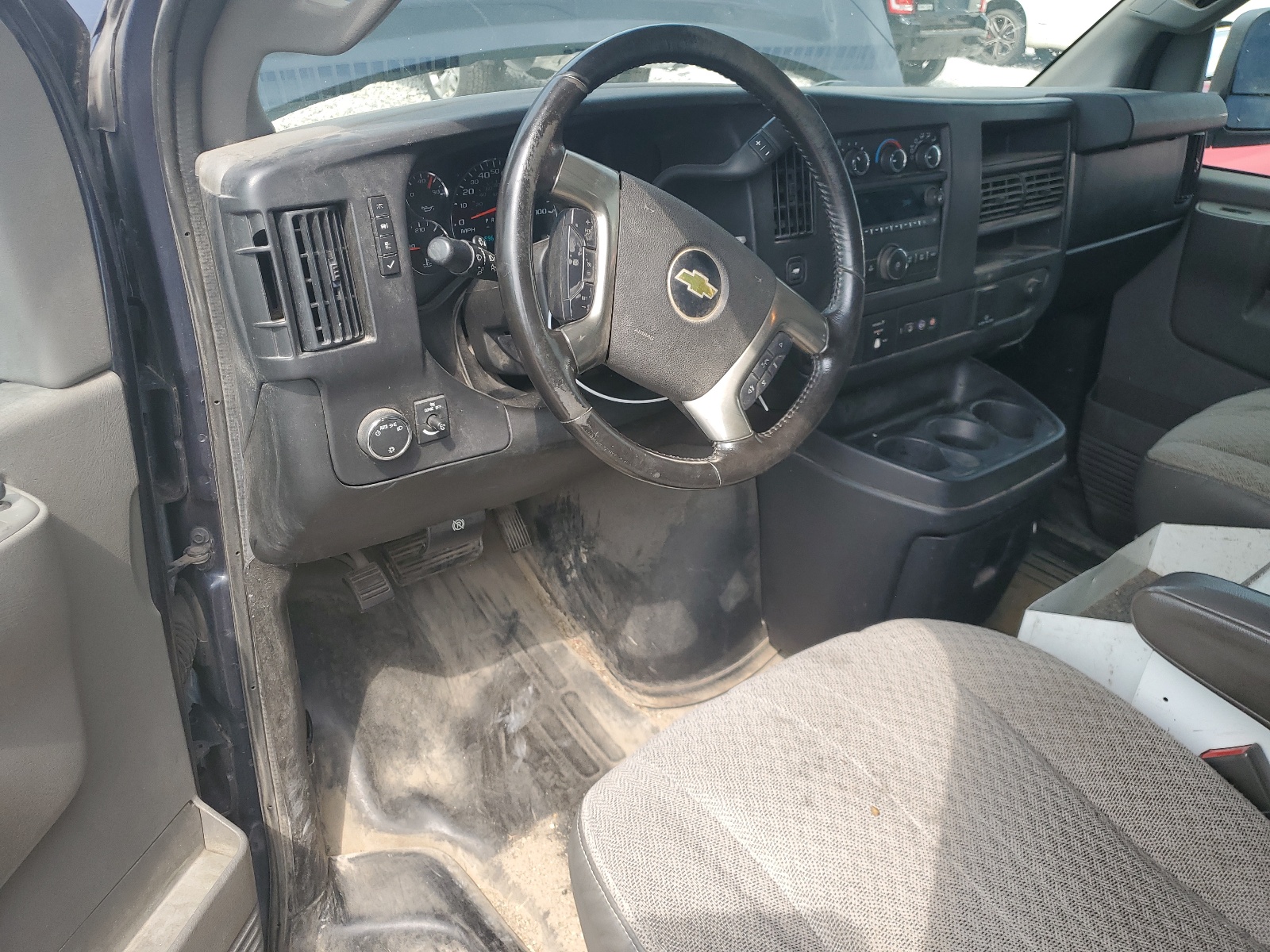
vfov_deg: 53.1
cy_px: 476
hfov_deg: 67.3
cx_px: 635
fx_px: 954
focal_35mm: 26
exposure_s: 1/667
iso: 50
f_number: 1.5
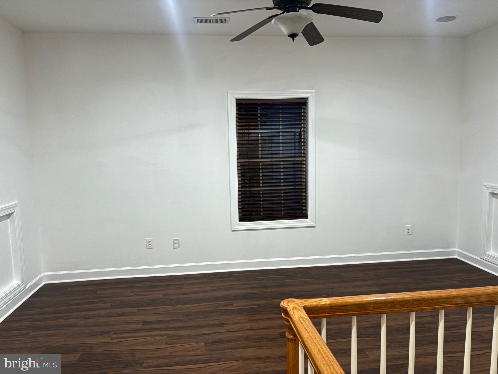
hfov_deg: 67.3
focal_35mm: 26
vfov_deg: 53.1
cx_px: 249
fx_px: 374
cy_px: 187
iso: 250
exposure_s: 1/60
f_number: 1.6
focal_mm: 5.96
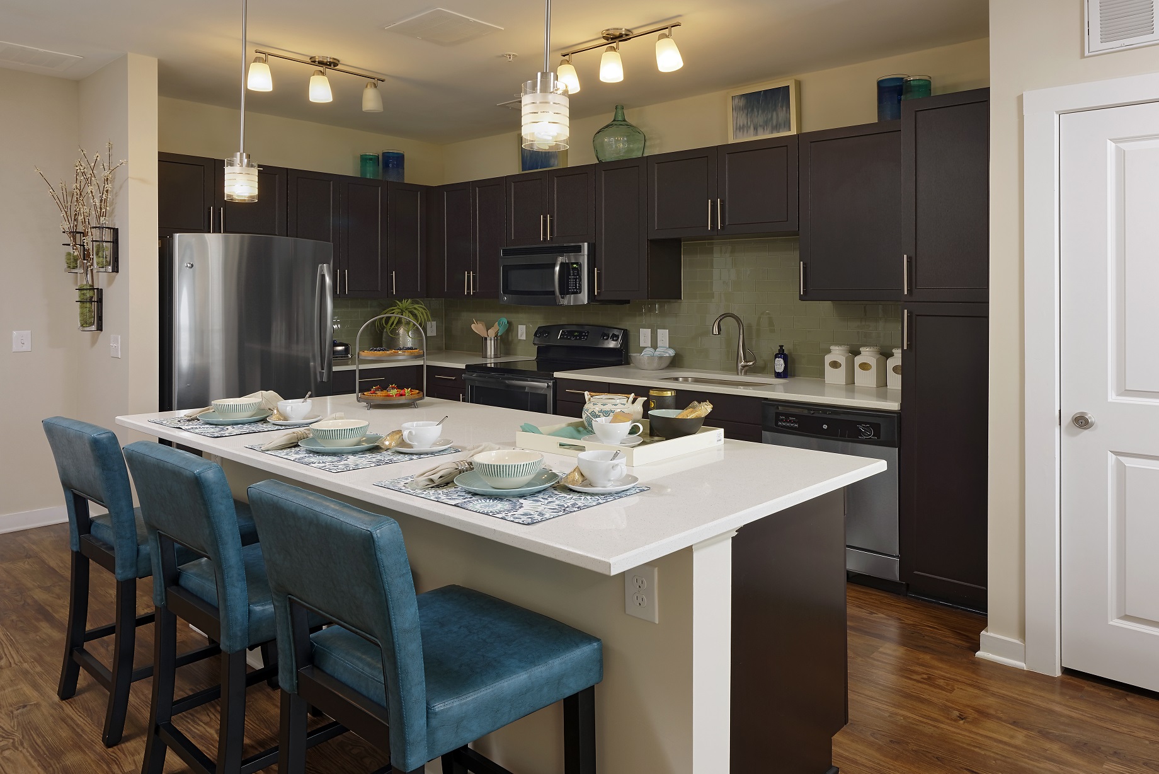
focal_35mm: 21
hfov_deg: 81.2
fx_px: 676
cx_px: 580
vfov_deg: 59.5
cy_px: 387
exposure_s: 2
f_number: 16
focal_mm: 21
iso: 250
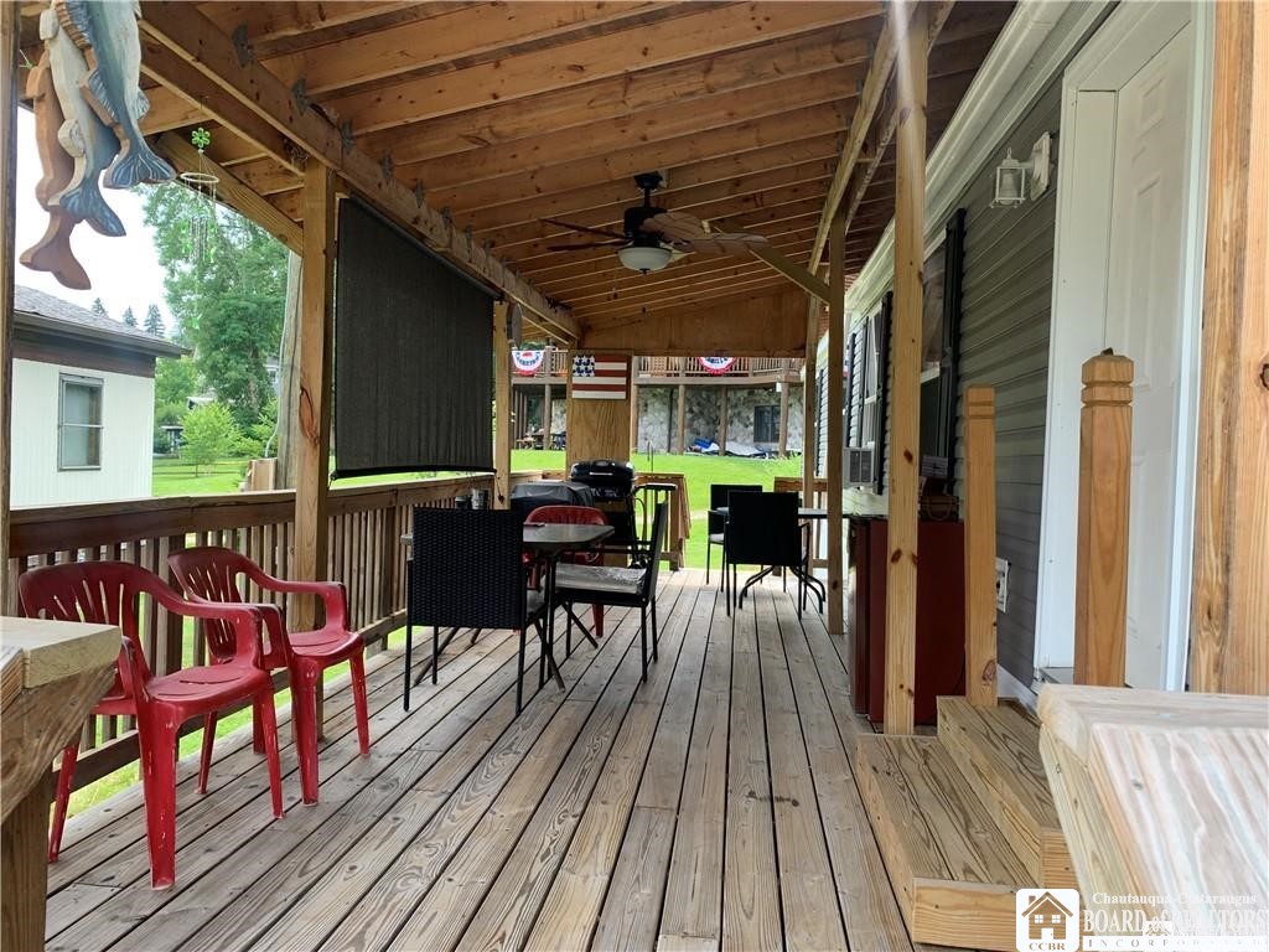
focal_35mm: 26
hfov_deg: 67.3
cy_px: 476
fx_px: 953
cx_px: 634
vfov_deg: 53.1
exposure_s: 1/223
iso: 25
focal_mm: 4.25
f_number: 1.8
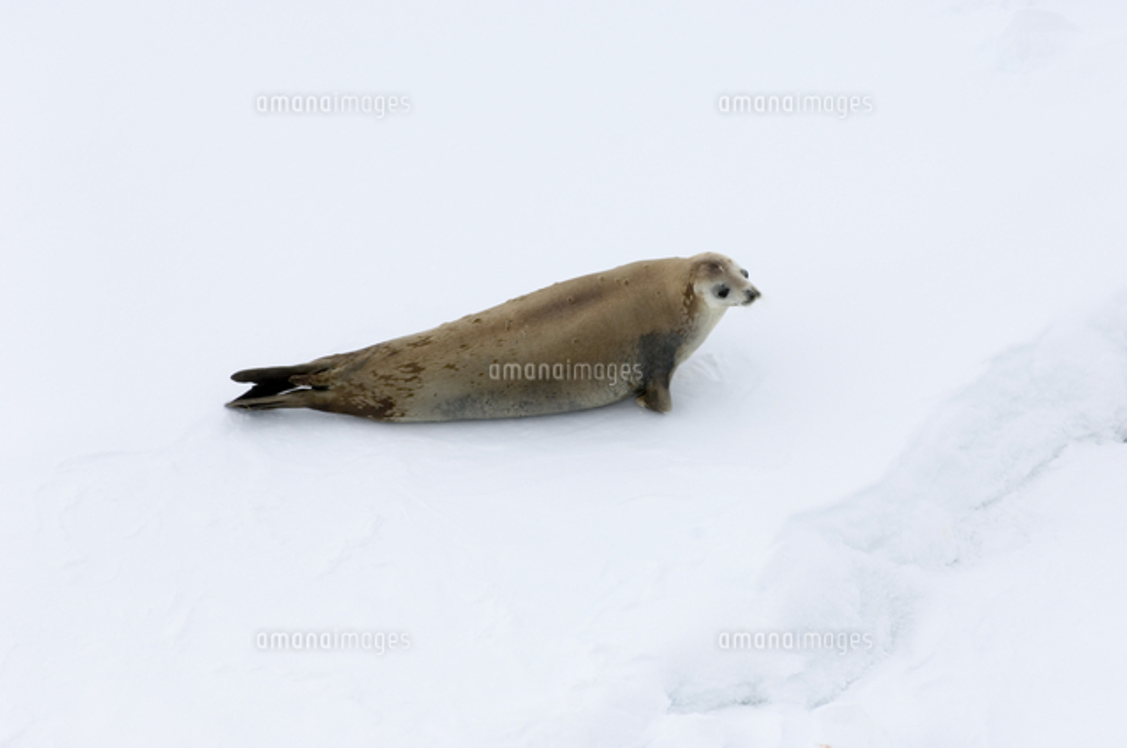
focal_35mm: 450
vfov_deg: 3.0
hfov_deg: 4.6
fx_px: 14069
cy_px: 374
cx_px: 564
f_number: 8
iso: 100
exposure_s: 1/800
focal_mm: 300
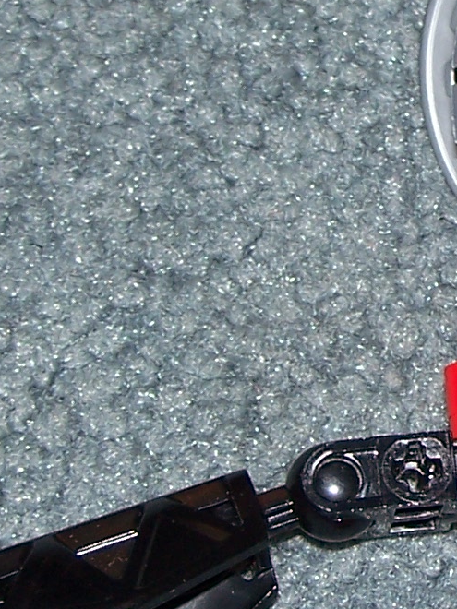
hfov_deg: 8.0
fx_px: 3221
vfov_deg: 10.8
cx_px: 559
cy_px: 224
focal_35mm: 183
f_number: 2.8
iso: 80
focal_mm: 7.8
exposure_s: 1/60
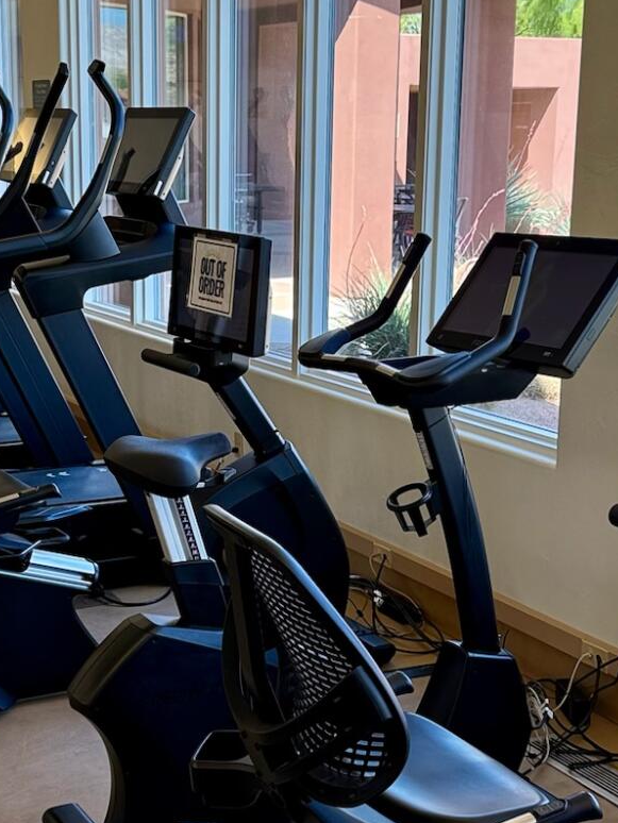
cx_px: 239
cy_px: 476
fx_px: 1475
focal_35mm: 62
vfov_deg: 31.1
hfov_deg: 23.6
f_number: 1.78
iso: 100
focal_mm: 6.76
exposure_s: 1/238
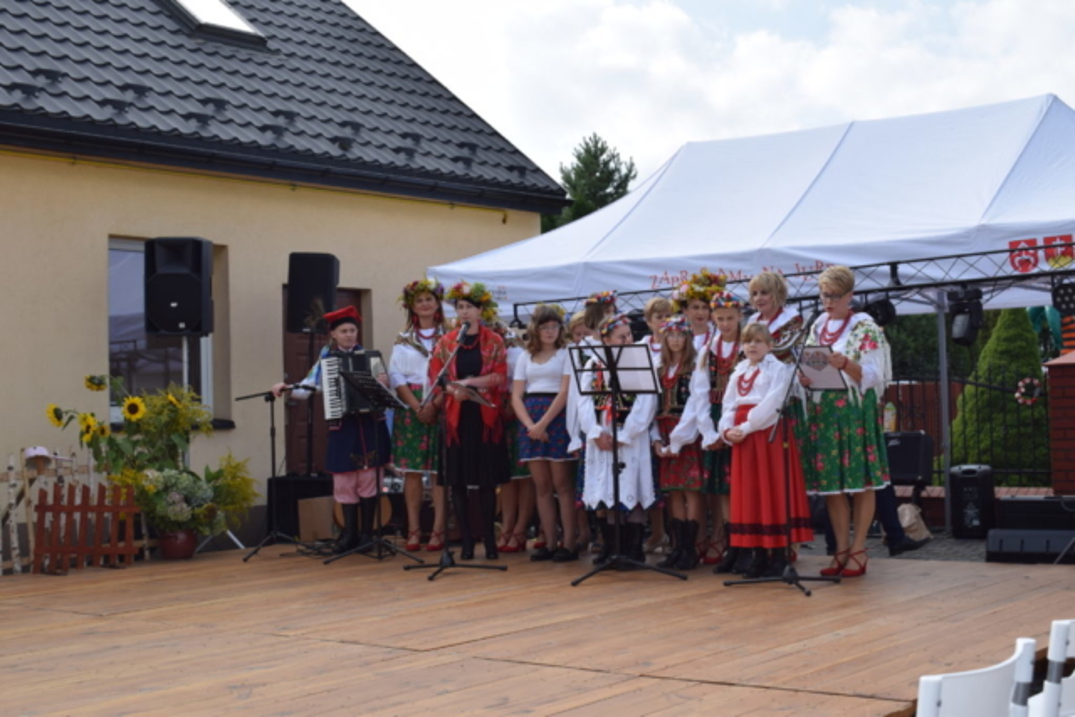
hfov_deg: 38.9
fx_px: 1523
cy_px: 358
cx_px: 538
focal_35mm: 51
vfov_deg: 26.5
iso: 100
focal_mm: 34
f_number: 8
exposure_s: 1/200
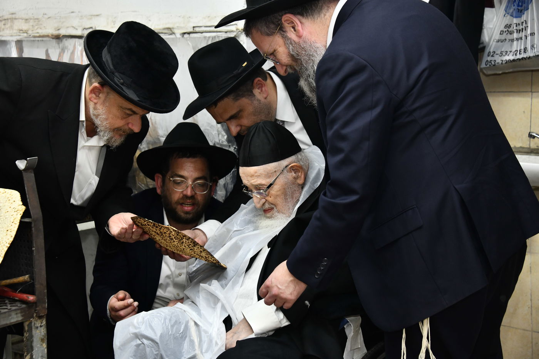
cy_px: 180
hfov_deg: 29.7
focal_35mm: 68
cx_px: 270
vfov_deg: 20.0
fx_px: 1018
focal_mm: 68
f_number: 5.6
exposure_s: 1/125
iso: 800
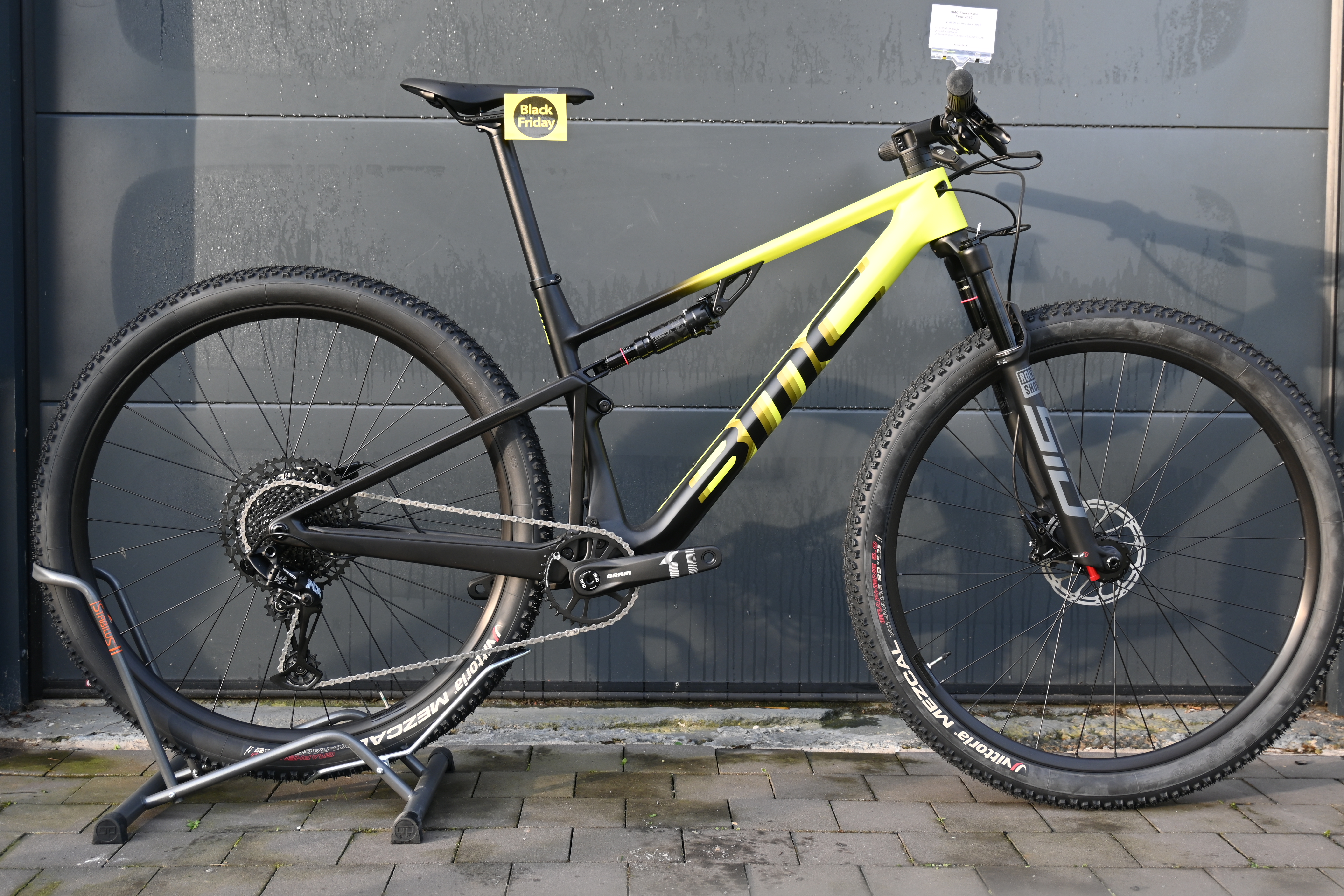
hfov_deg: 46.4
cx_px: 672
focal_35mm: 42
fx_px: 1568
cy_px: 448
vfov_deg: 31.9
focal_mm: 28
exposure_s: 1/100
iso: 125
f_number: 4.5
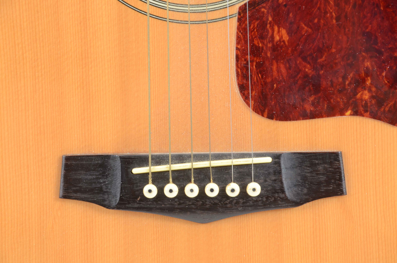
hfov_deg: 13.1
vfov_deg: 8.7
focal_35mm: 158
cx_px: 198
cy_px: 132
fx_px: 1733
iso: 400
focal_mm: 105
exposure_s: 1/80
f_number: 9
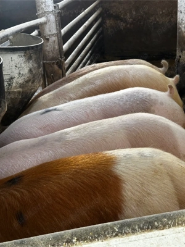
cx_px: 92
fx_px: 342
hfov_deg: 30.3
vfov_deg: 39.7
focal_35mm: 48
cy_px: 124
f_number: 1.78
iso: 250
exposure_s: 1/33
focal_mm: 6.86
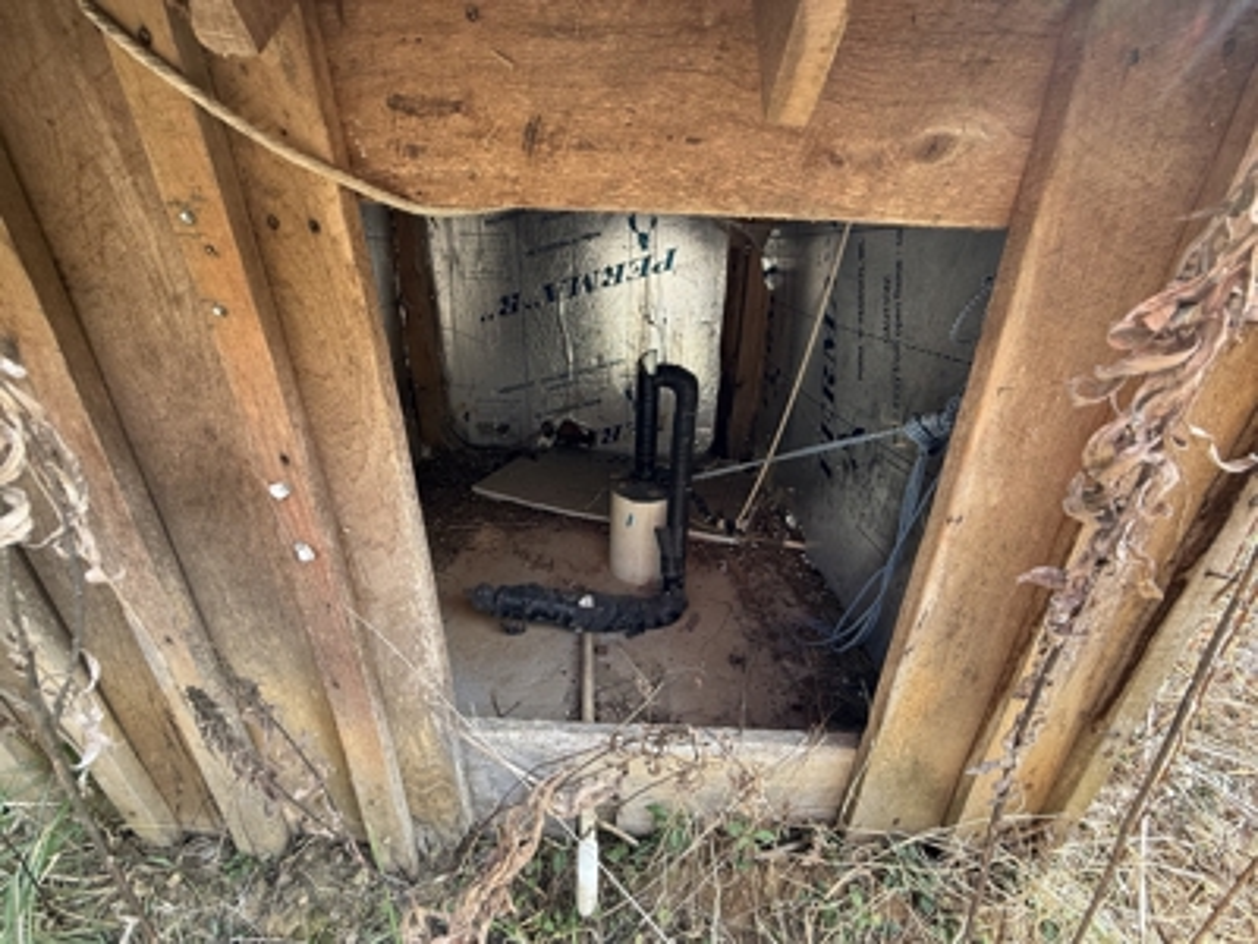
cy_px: 472
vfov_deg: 85.7
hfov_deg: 102.1
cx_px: 629
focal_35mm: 14
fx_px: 509
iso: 80
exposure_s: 1/99
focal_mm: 2.22
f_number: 2.2
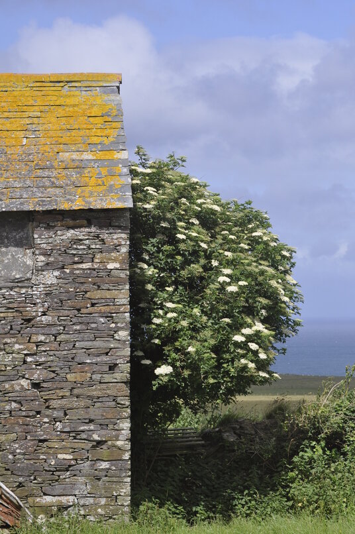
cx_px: 178
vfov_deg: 16.7
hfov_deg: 11.1
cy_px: 267
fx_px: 1822
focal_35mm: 123
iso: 400
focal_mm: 82
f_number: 9
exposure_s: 1/1250
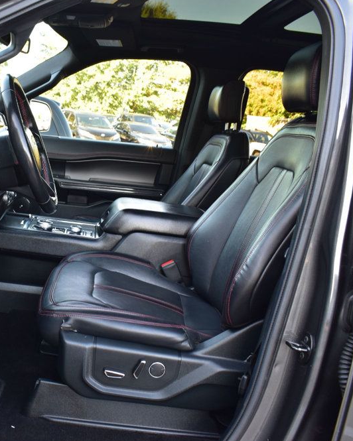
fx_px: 509
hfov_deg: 36.9
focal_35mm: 39
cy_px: 220
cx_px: 71
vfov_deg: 46.8
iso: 400
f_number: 7.1
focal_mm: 18
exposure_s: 1/30
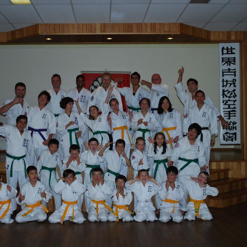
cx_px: 113
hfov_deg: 34.0
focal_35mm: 50
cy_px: 124
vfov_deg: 34.0
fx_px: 404
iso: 220
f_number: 4.5
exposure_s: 1/125
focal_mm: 26
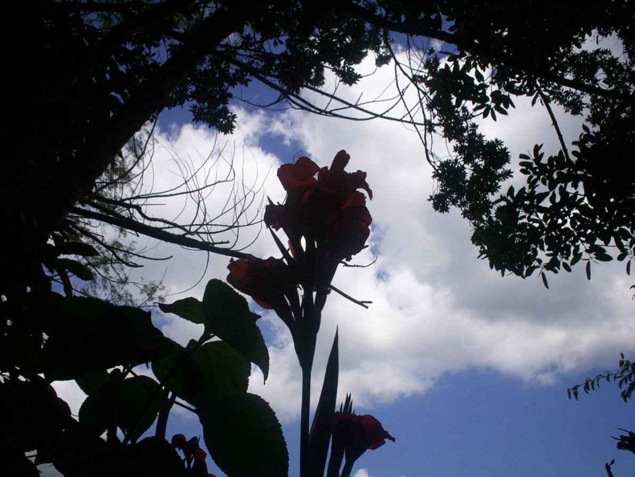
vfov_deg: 39.7
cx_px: 318
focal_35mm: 36
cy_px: 238
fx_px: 660
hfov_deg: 51.3
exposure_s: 1/1038
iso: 100
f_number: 4.5
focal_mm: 6
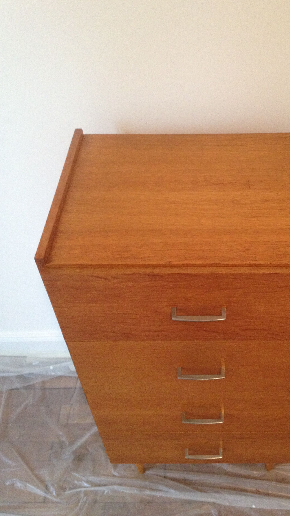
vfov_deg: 51.6
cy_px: 253
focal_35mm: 39
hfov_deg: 30.2
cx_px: 196
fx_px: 533
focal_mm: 4.28
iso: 250
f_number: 2.4
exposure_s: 1/20
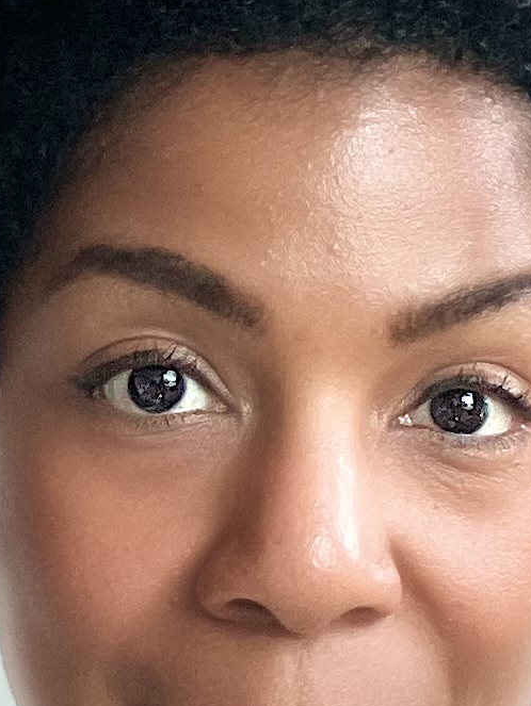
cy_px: 406
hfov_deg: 10.0
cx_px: 152
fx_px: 3045
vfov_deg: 13.2
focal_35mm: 149
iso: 80
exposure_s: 1/60
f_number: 2.2
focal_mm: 2.87
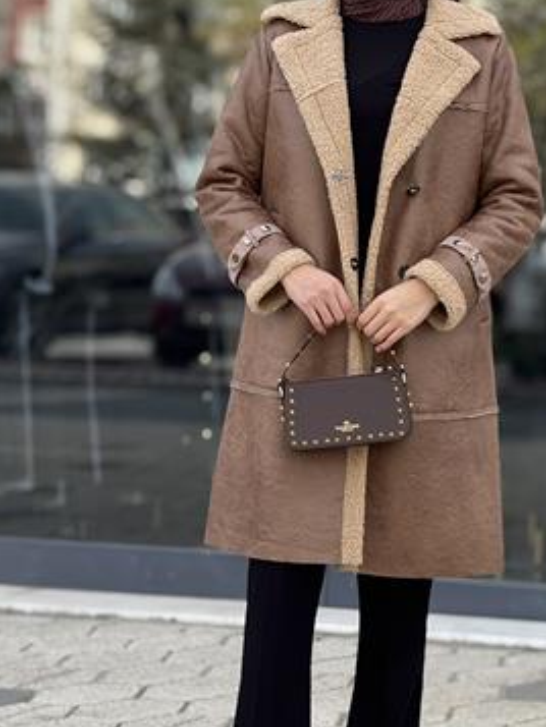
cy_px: 366
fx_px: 3762
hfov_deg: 8.3
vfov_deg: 11.0
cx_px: 359
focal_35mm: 179
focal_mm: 15.66
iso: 50
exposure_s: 1/404
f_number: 2.8
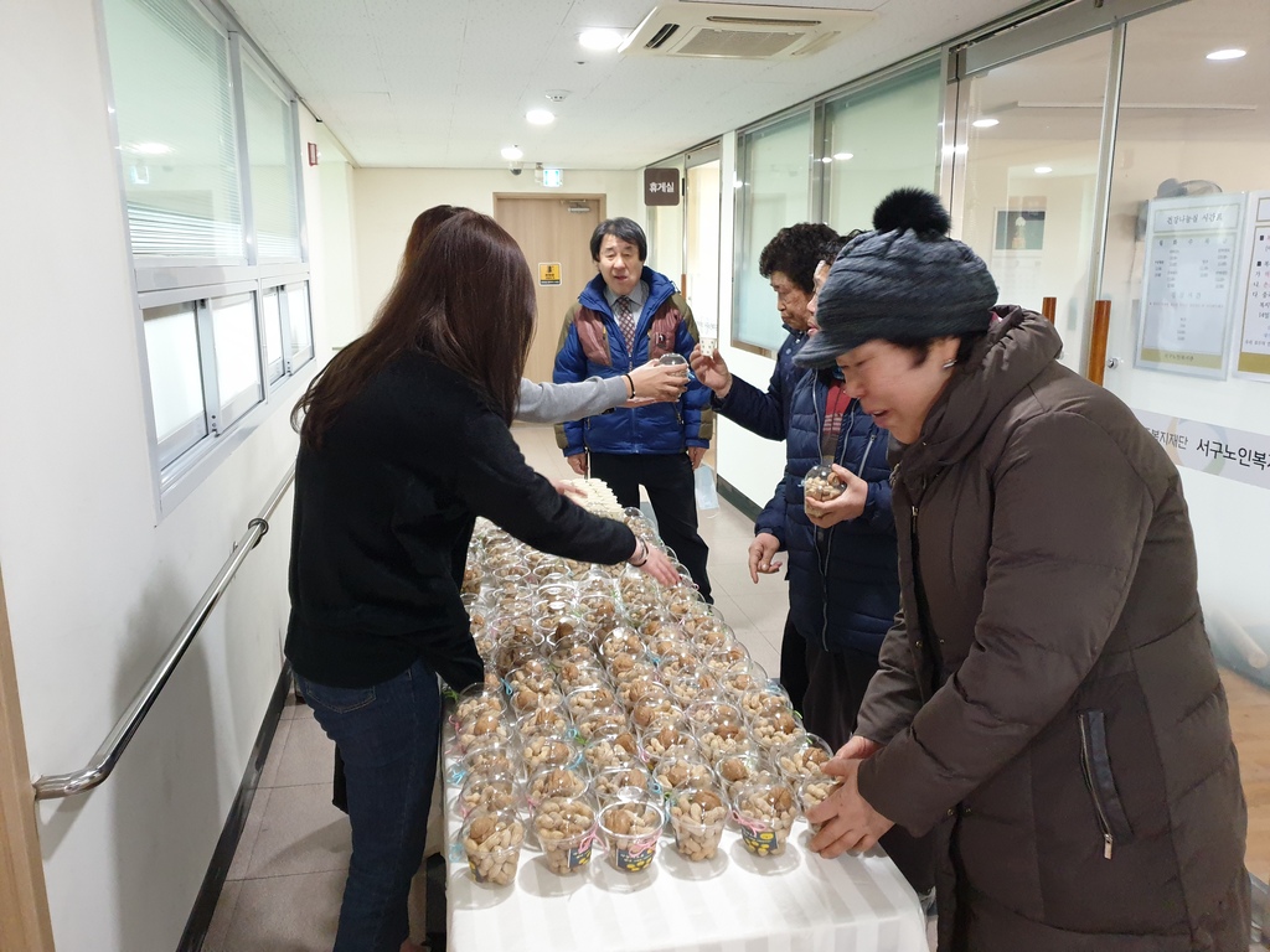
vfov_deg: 53.1
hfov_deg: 67.3
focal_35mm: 26
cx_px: 635
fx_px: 954
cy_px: 476
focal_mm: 4.3
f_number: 1.5
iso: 320
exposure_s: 1/60
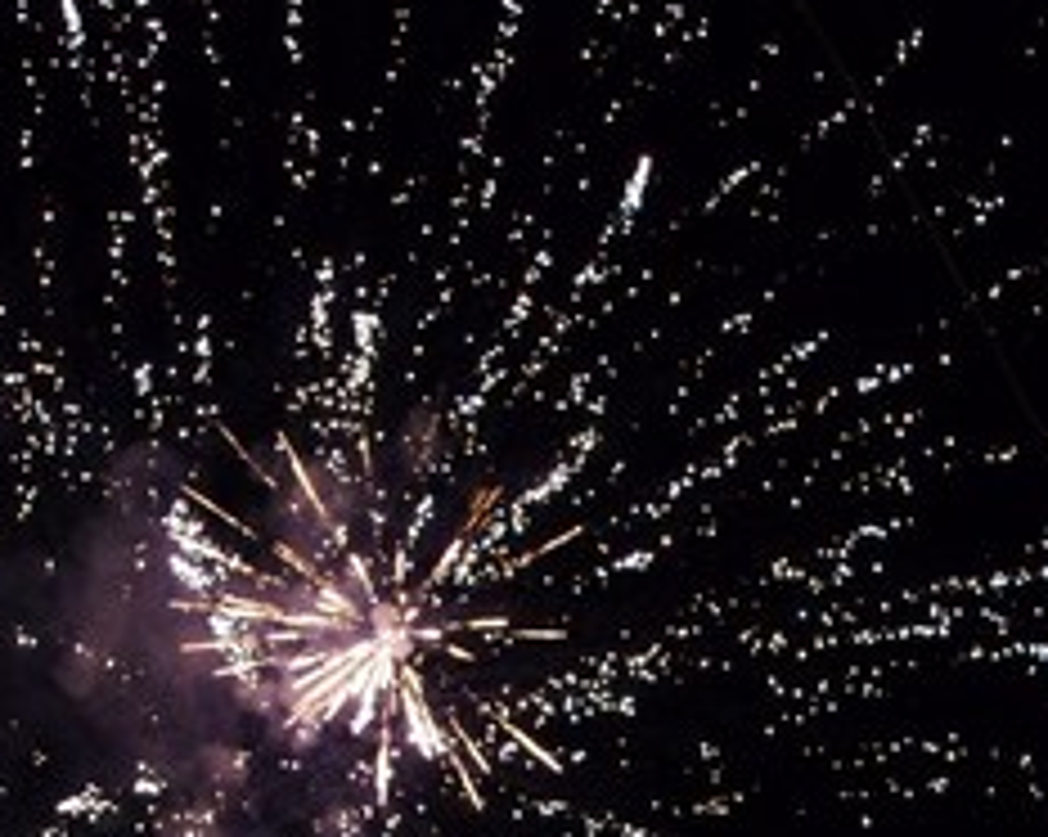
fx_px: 3657
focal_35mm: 118
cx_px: 580
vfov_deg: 12.6
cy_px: 1112
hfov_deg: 16.3
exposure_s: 1/60
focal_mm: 26
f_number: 6.3
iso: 3200
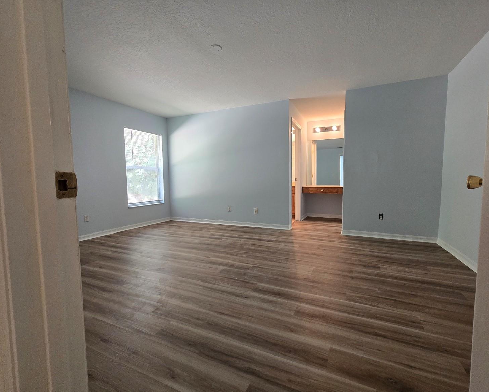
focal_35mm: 14
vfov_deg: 88.0
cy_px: 197
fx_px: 203
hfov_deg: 100.6
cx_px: 258
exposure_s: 1/60
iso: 500
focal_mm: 2.2
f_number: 2.2
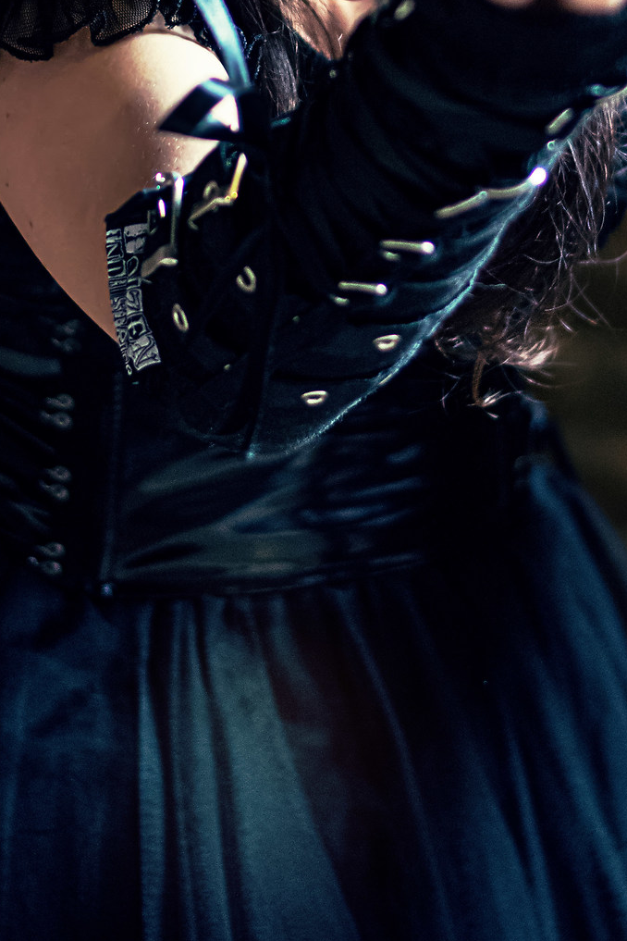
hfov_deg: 7.8
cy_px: -4
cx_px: 304
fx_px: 4624
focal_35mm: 177
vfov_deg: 11.5
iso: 800
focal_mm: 50
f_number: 1.8
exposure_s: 1/250
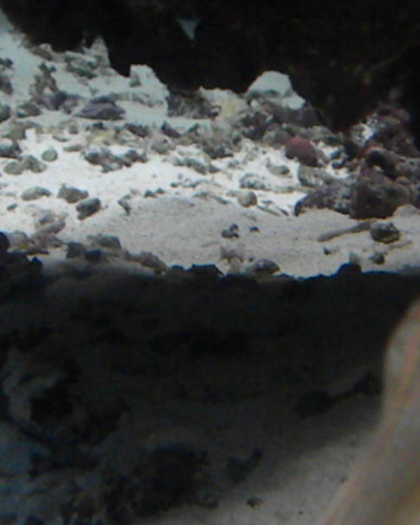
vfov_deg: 19.8
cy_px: 452
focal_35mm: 95
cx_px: 318
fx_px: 1475
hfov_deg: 16.1
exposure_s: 1/289
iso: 705
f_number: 3.5
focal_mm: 6.6
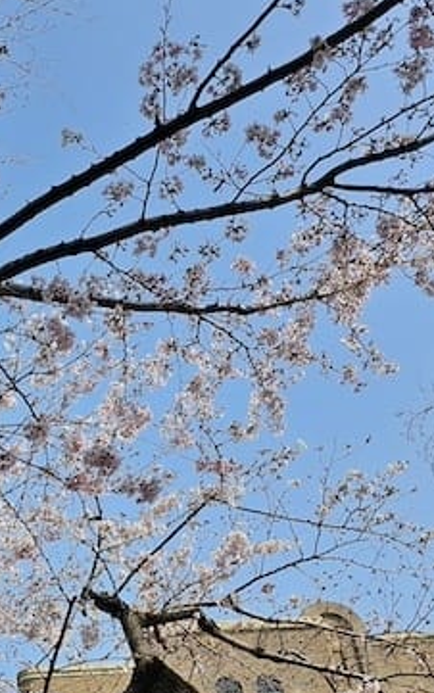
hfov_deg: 22.5
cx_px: -54
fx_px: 1021
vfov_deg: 36.8
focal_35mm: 54
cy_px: 507
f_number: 1.7
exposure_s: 1/790
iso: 10
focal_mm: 6.3
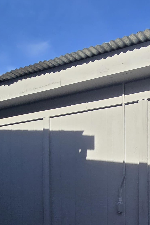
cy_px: 191
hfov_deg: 29.0
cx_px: 197
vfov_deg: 48.0
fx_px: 231
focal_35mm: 37
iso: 50
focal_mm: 2.2
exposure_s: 1/1824
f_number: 2.2
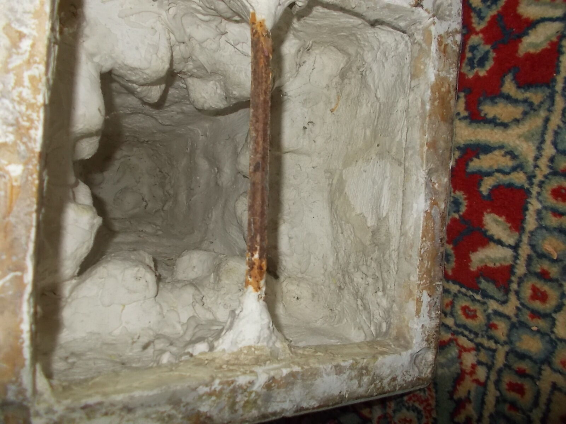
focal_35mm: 26
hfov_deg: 67.3
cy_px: 212
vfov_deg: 53.1
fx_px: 425
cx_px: 283
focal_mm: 4.6
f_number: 3.2
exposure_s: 1/25
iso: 200
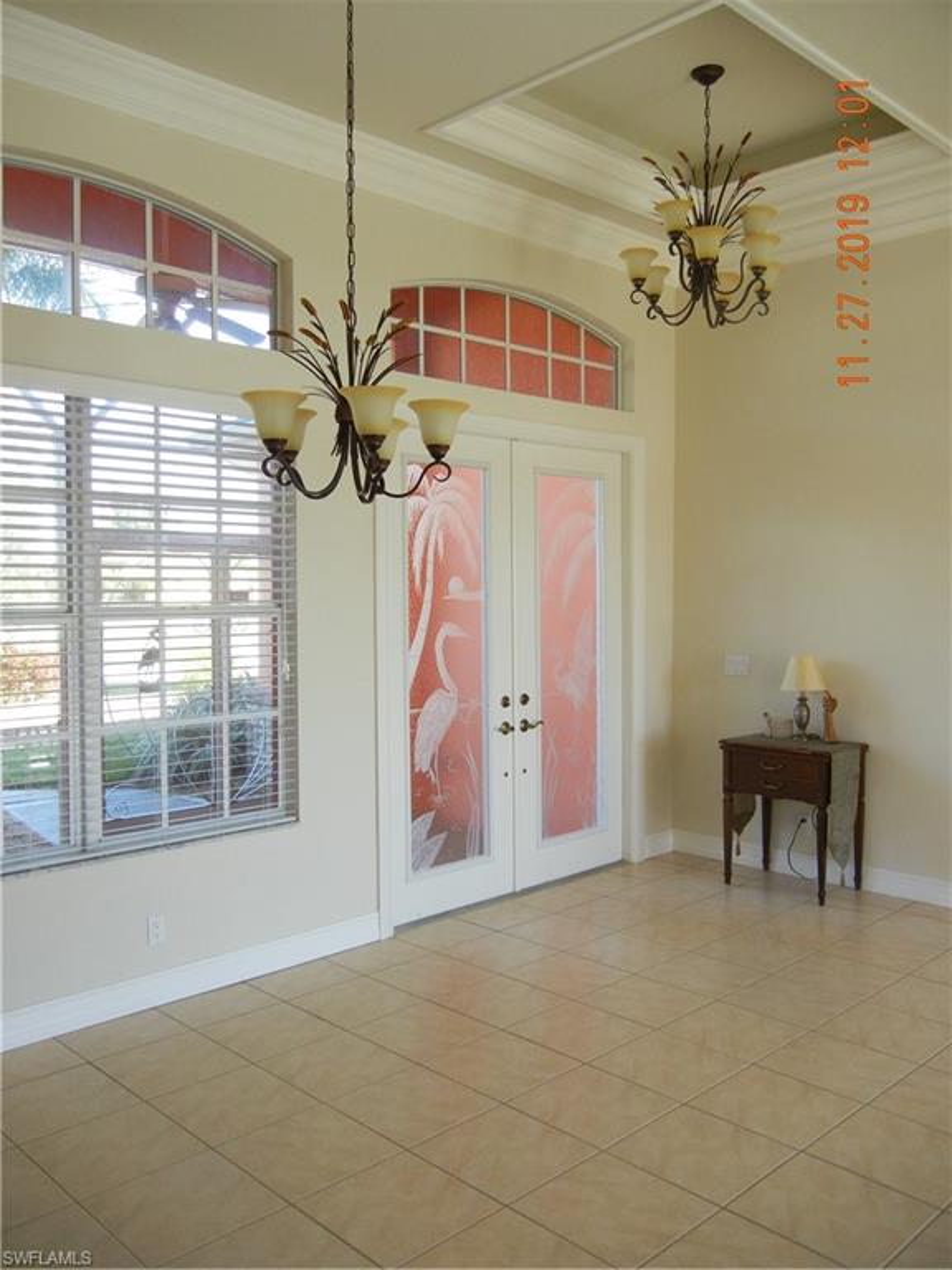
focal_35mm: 30
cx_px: 476
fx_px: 1100
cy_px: 635
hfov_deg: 46.8
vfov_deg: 60.0
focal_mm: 5.4
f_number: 3.5
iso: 194
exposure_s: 1/60
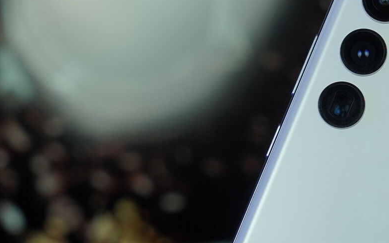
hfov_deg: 14.0
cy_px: 189
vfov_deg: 8.9
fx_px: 1569
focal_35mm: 148
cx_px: 366
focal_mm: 59
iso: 400
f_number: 5.6
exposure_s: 1/160
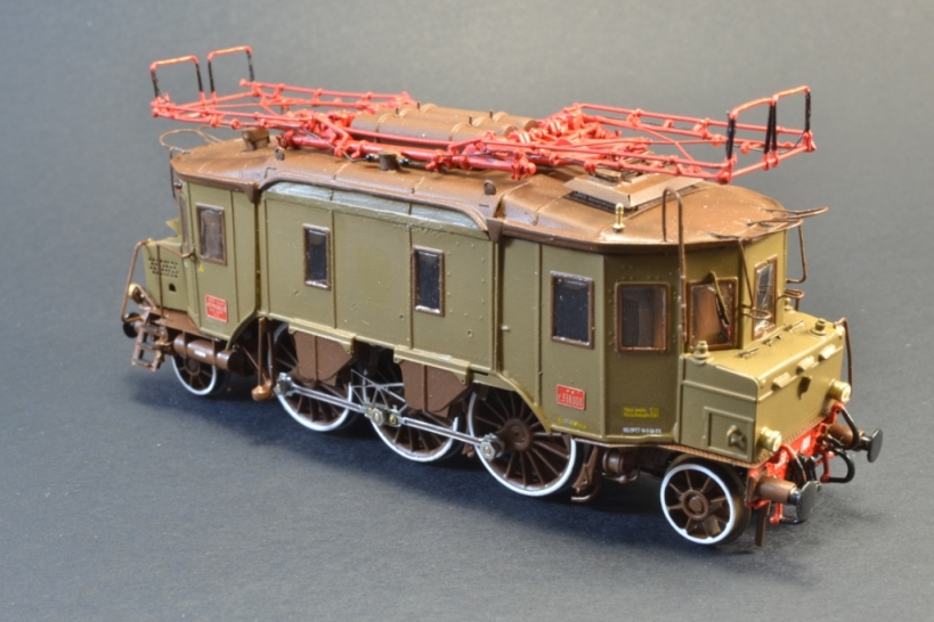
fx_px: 1362
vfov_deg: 25.8
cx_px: 467
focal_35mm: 52
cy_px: 311
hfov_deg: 37.9
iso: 100
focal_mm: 35
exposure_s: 1
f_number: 20
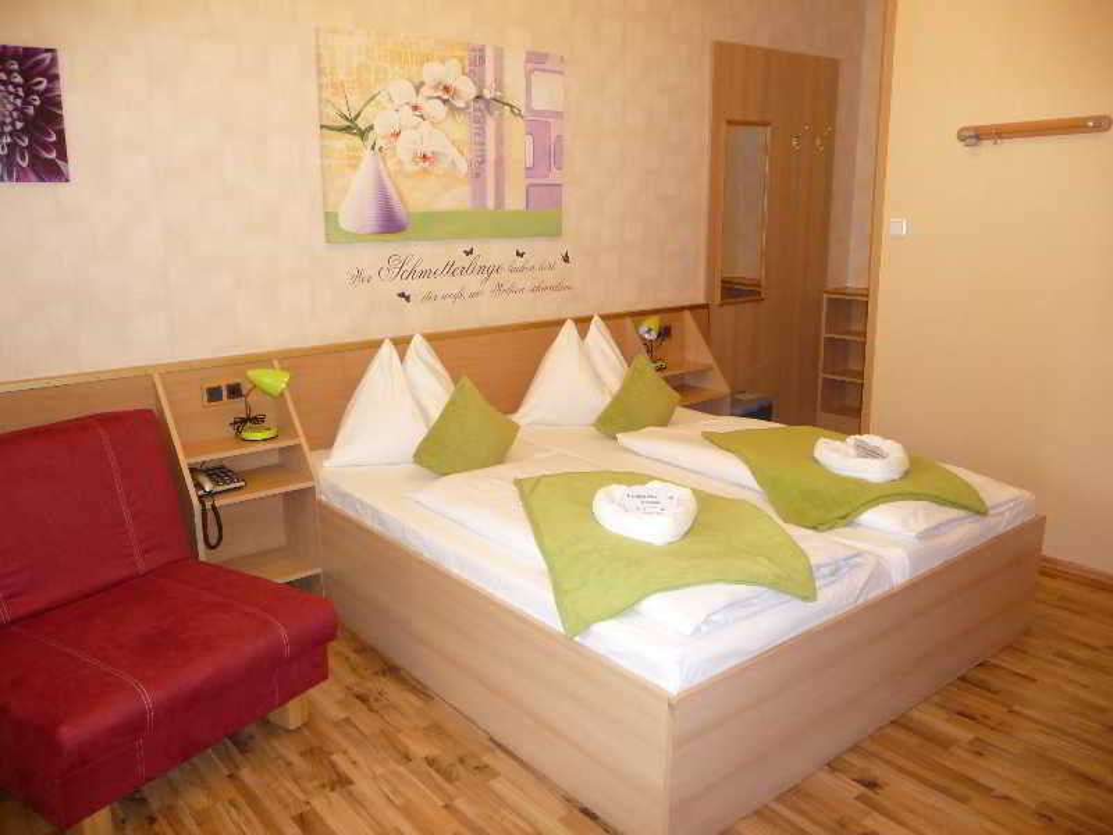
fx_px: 900
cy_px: 418
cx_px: 556
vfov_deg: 49.7
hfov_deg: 63.4
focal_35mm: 28
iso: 320
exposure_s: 1/30
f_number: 3.3
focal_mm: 4.7
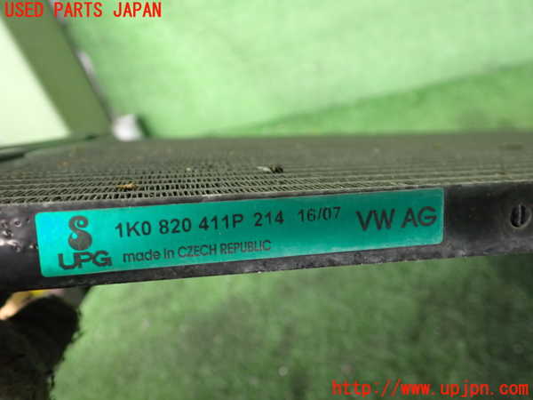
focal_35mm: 30
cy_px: 200
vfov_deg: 46.8
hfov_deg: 60.0
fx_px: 462
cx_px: 266
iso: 400
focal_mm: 5.4
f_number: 2.3
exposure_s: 1/30
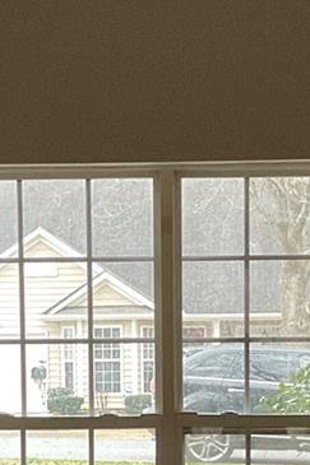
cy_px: 501
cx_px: 163
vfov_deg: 15.7
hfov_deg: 10.8
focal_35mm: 127
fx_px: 1642
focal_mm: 3
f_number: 1.8
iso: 125
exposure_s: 1/60
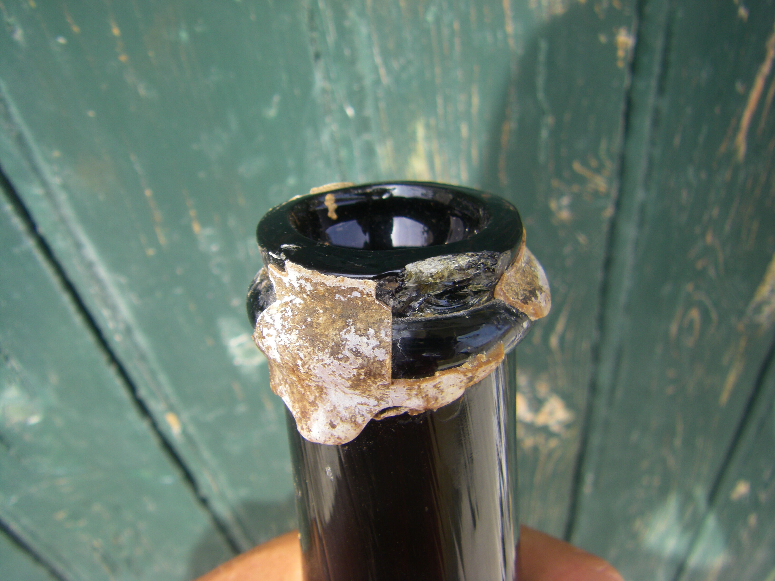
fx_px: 851
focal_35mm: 38
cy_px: 290
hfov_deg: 49.0
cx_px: 388
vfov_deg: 37.7
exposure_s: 1/160
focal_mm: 6.3
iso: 64
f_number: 3.5
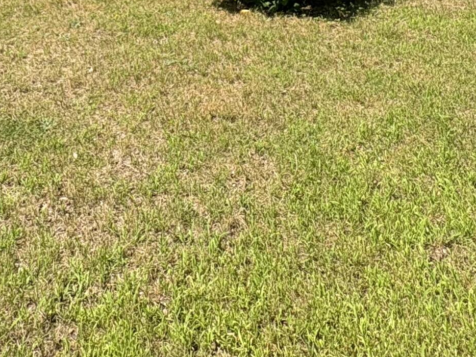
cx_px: 156
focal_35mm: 45
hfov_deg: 41.5
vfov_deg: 24.1
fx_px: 619
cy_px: -201
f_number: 2.2
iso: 64
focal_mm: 2.22
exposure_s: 1/831
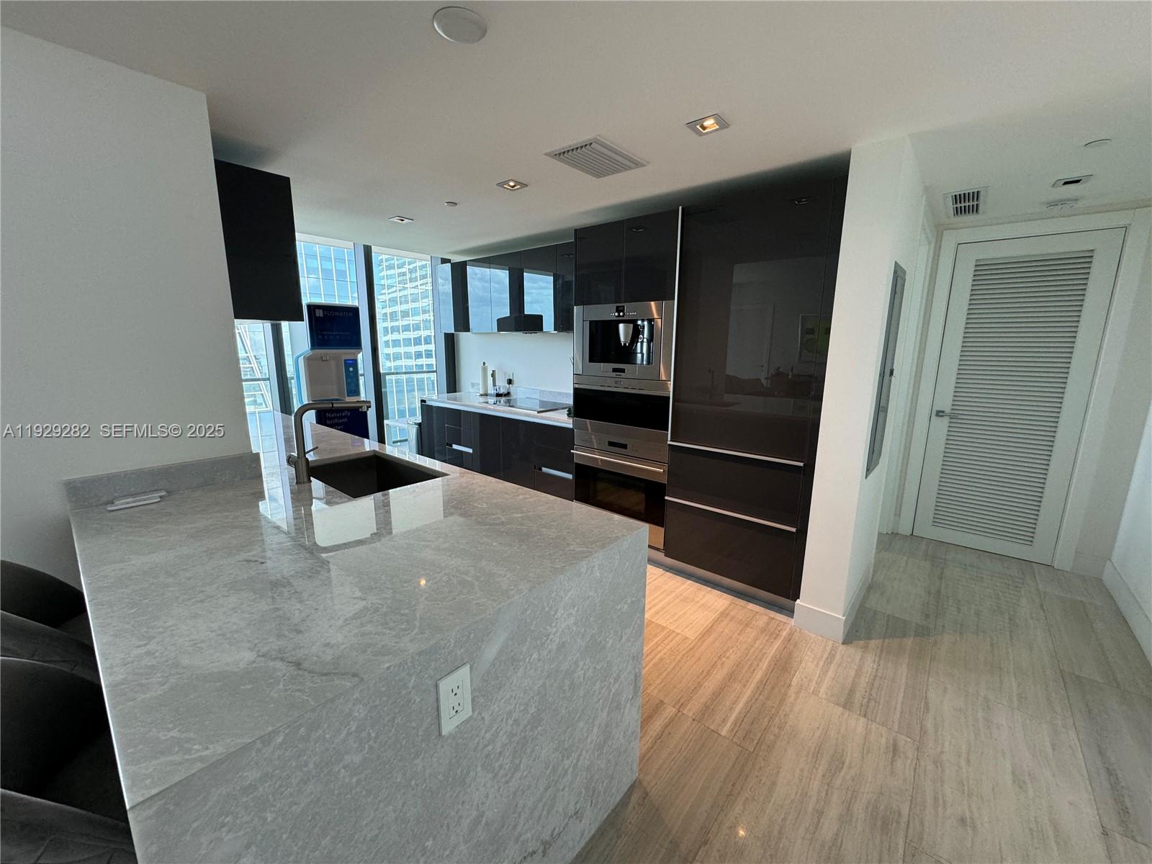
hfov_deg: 102.1
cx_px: 576
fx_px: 466
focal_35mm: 14
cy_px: 432
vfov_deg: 85.7
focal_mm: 2.22
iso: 200
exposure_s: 1/120
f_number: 2.2
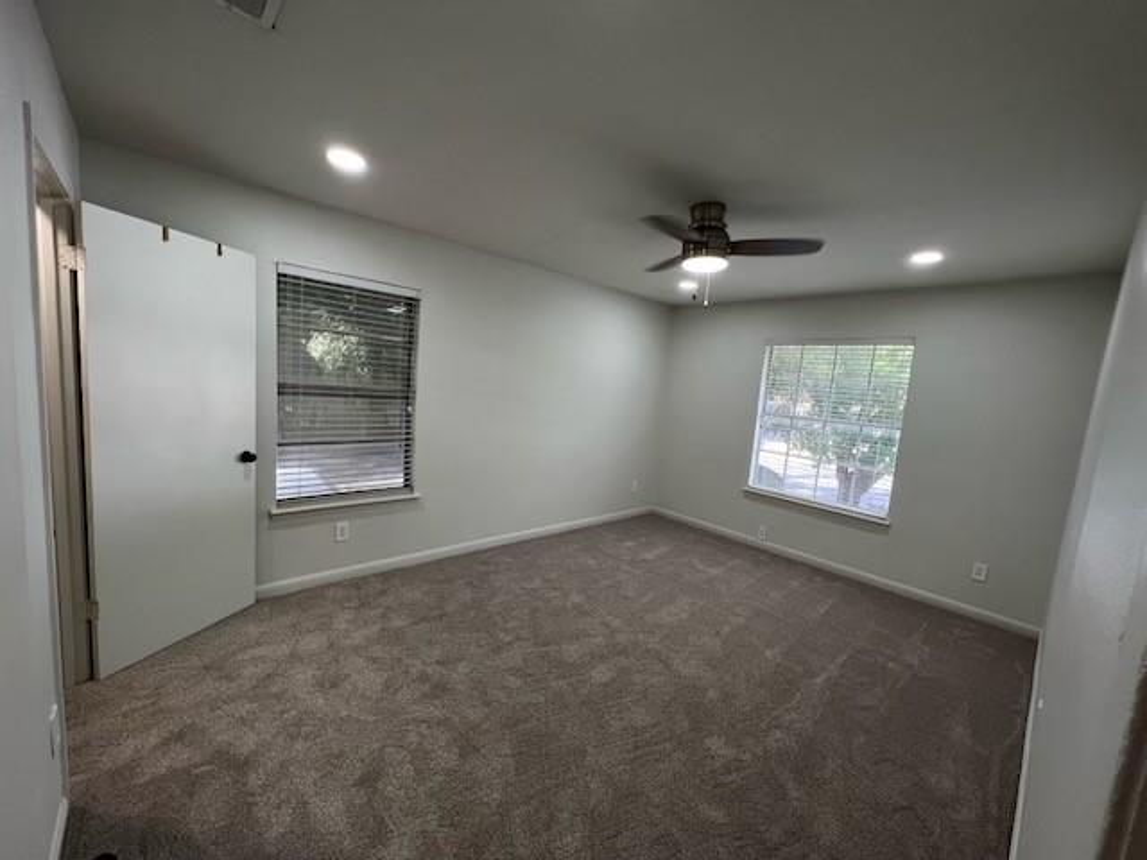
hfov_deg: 106.2
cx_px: 574
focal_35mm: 13
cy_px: 430
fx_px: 431
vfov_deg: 89.9
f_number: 1.8
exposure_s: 1/120
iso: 125
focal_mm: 1.57
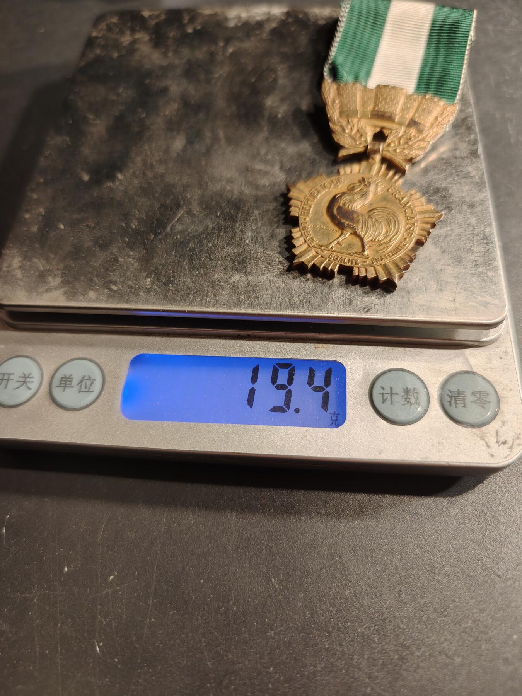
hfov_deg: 58.9
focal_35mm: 23
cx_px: 261
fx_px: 462
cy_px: 348
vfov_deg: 73.9
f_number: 1.6
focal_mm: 6.06
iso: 200
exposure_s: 1/200
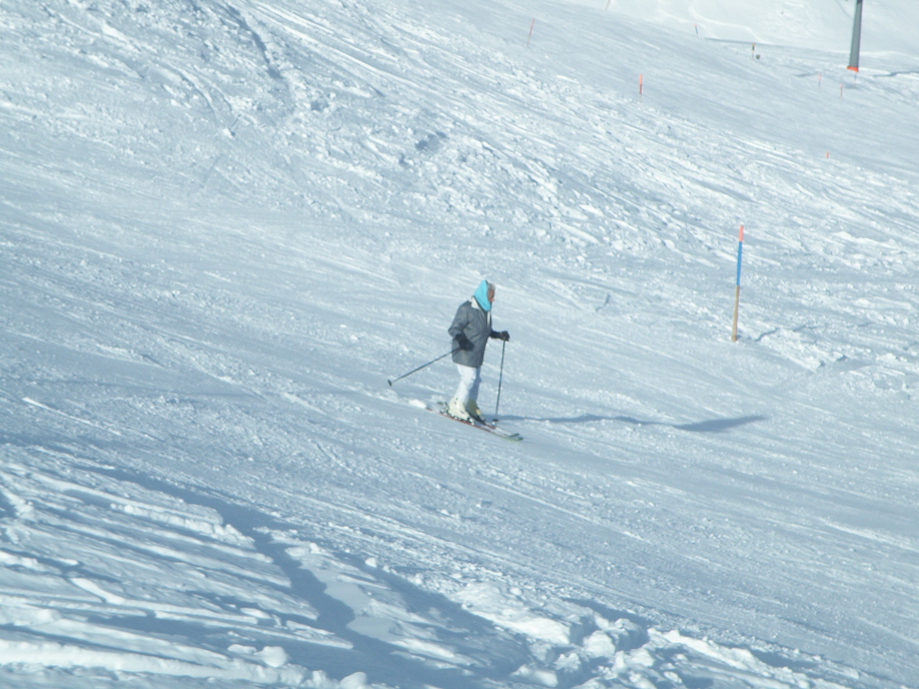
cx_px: 460
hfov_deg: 18.0
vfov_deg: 13.6
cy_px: 344
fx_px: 2894
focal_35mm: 109
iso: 64
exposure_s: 1/400
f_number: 5.6
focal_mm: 19.38
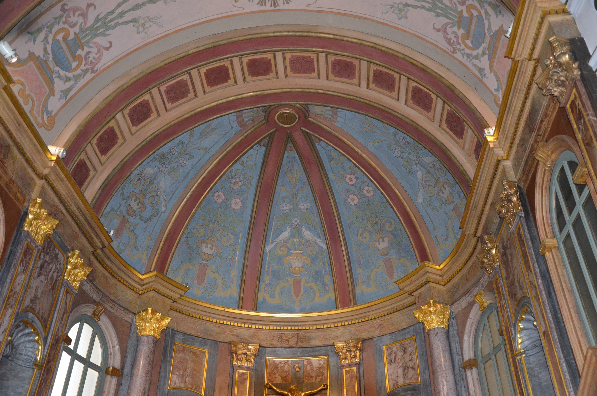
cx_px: 298
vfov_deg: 36.7
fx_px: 596
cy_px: 198
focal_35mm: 36
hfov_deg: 53.2
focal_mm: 24
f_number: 3.8
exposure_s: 1/60
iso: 3200
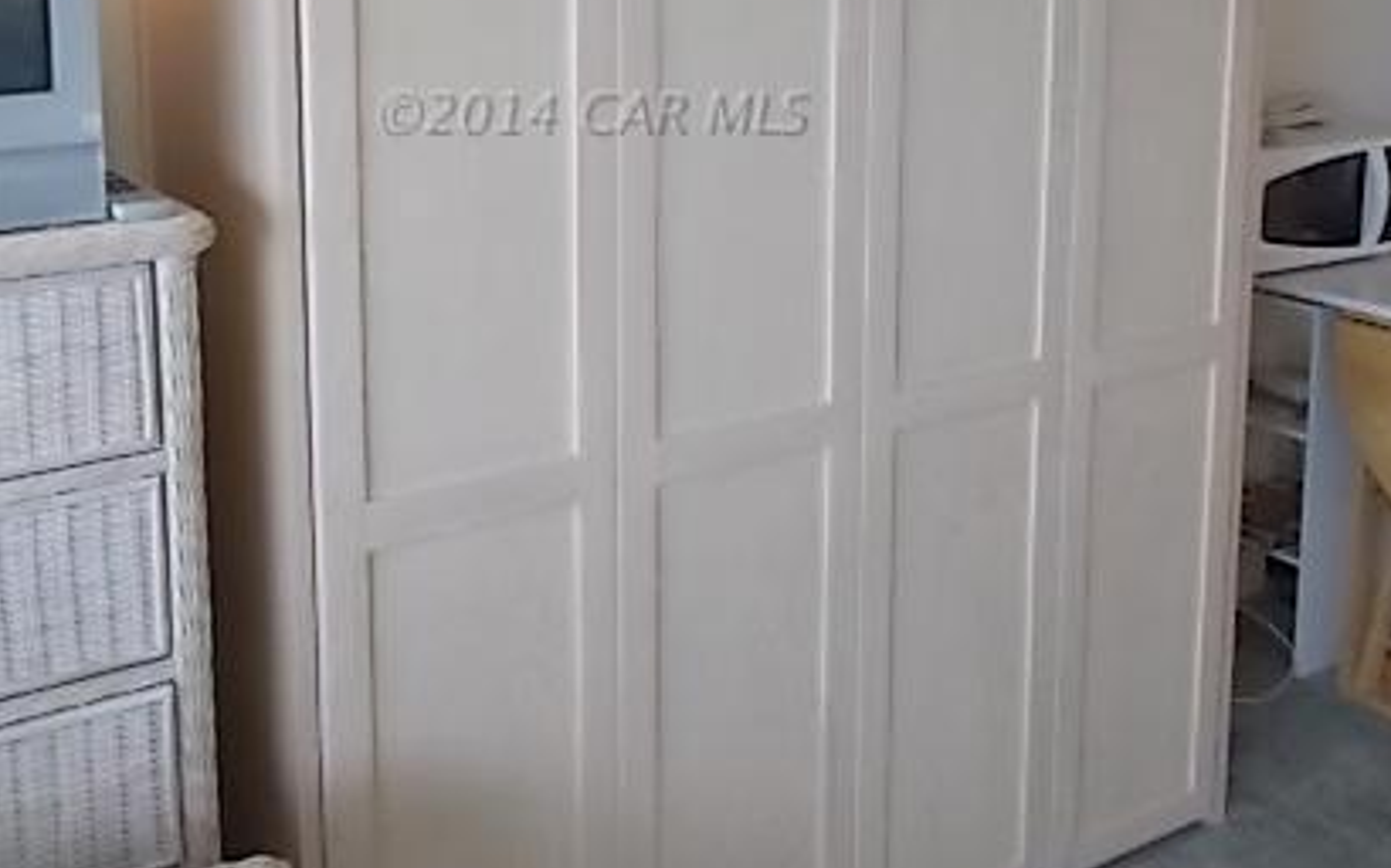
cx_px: 590
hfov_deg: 46.1
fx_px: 1630
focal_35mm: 43
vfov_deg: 28.8
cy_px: 108
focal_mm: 4.6
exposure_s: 1/25
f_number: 3.2
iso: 200
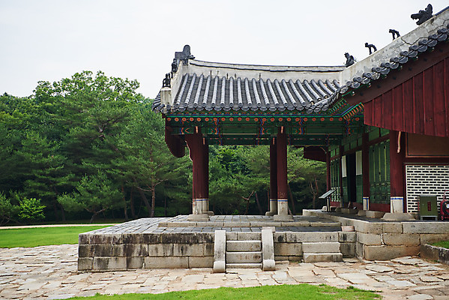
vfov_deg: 31.9
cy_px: 150
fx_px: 524
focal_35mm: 42
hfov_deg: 46.4
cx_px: 224
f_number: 3.5
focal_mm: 42
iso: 400
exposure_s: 1/2000
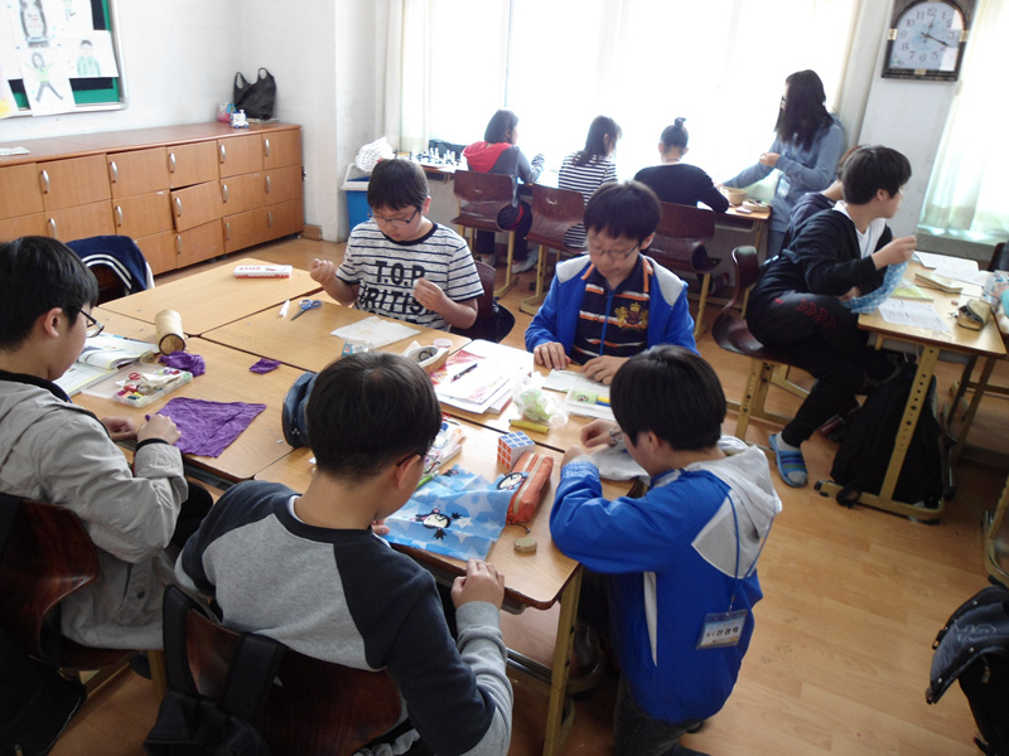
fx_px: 758
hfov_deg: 67.3
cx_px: 504
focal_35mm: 26
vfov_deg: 53.1
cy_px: 378
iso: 100
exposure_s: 1/30
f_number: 2.8
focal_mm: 4.7
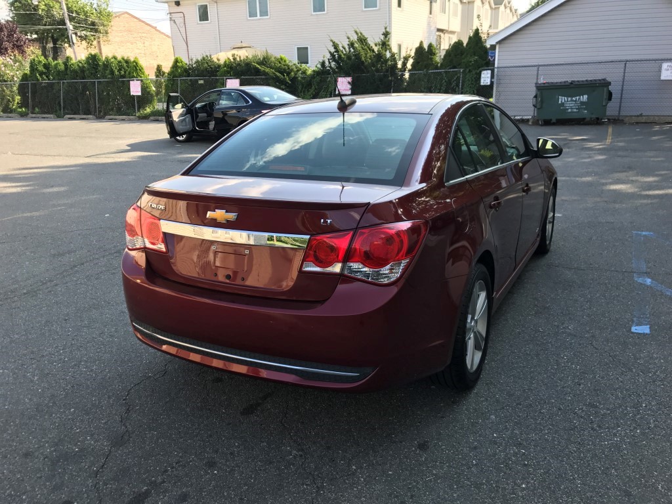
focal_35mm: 28
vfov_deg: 49.7
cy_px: 252
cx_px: 336
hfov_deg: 63.4
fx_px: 544
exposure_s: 1/443
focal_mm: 3.99
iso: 20
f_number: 1.8
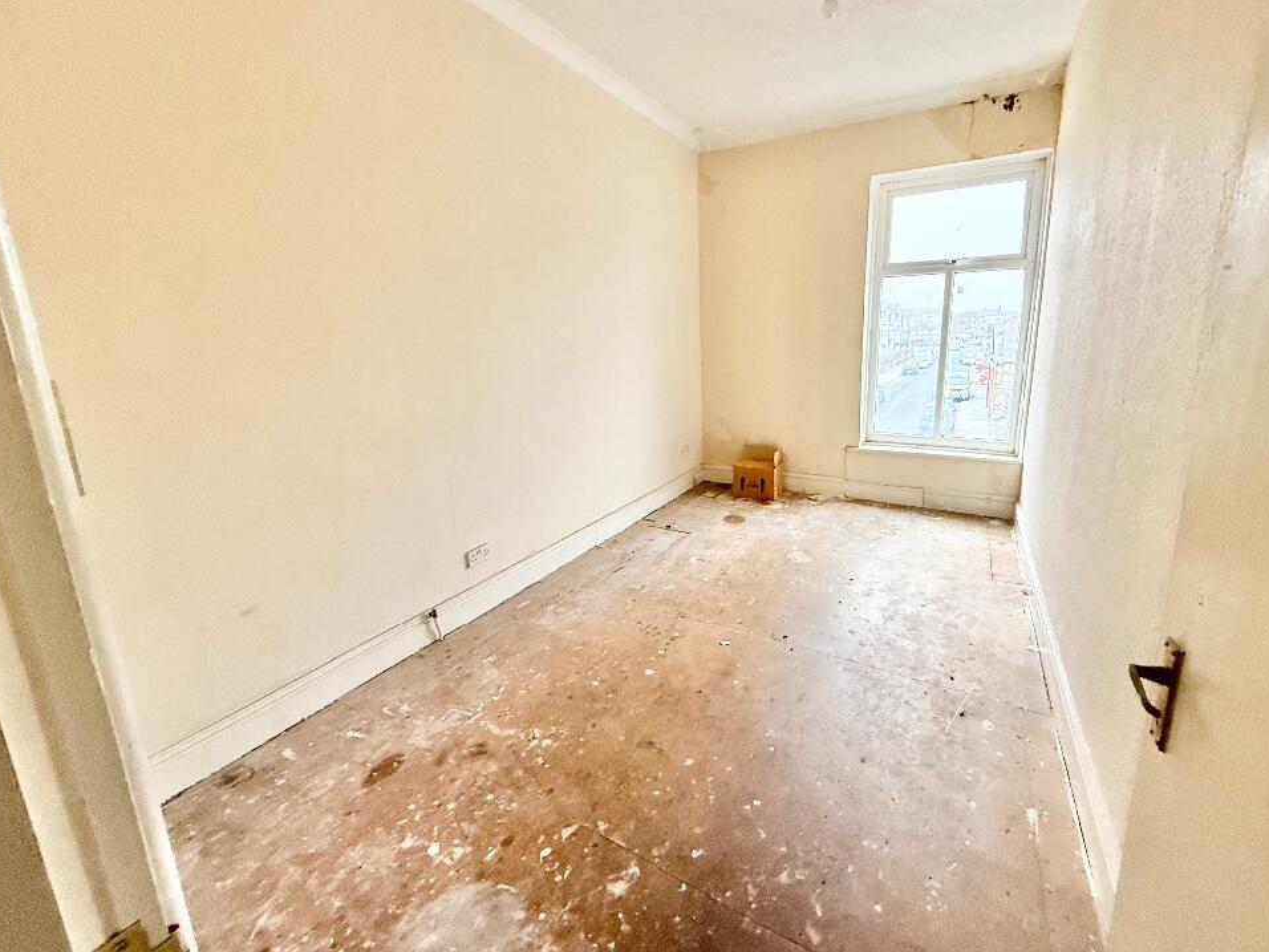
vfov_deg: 81.6
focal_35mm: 15
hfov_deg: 98.1
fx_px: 550
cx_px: 668
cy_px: 443
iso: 320
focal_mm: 2.22
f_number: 2.2
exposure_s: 1/82
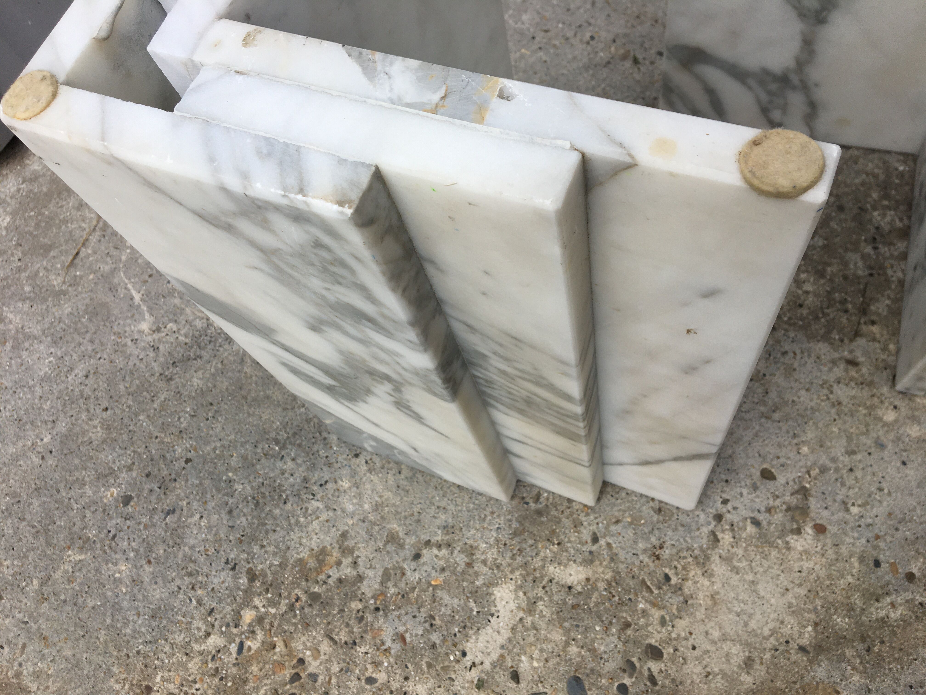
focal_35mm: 29
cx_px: 463
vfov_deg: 48.2
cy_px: 348
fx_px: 776
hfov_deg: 61.7
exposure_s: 1/962
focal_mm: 4.15
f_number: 2.2
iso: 25
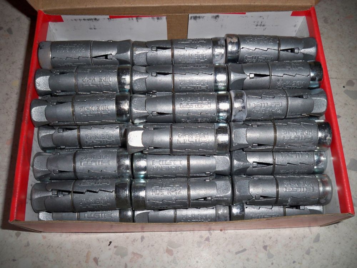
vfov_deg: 40.7
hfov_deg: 52.6
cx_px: 178
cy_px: 134
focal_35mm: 35
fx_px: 361
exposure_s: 1/60
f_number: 3.1
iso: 200
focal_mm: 6.3
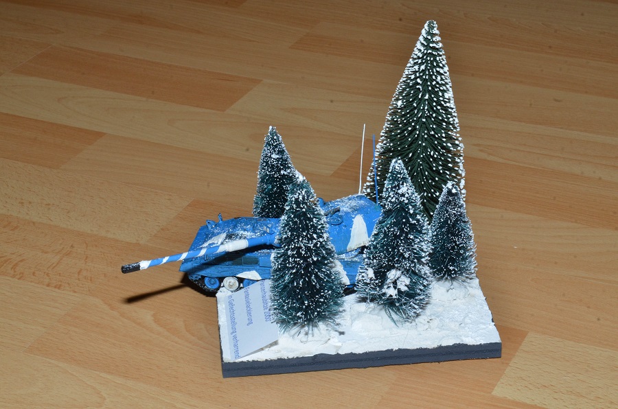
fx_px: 1439
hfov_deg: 24.2
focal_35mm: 84
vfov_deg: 16.2
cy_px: 204
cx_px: 309
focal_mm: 56
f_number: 22
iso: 500
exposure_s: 1/30
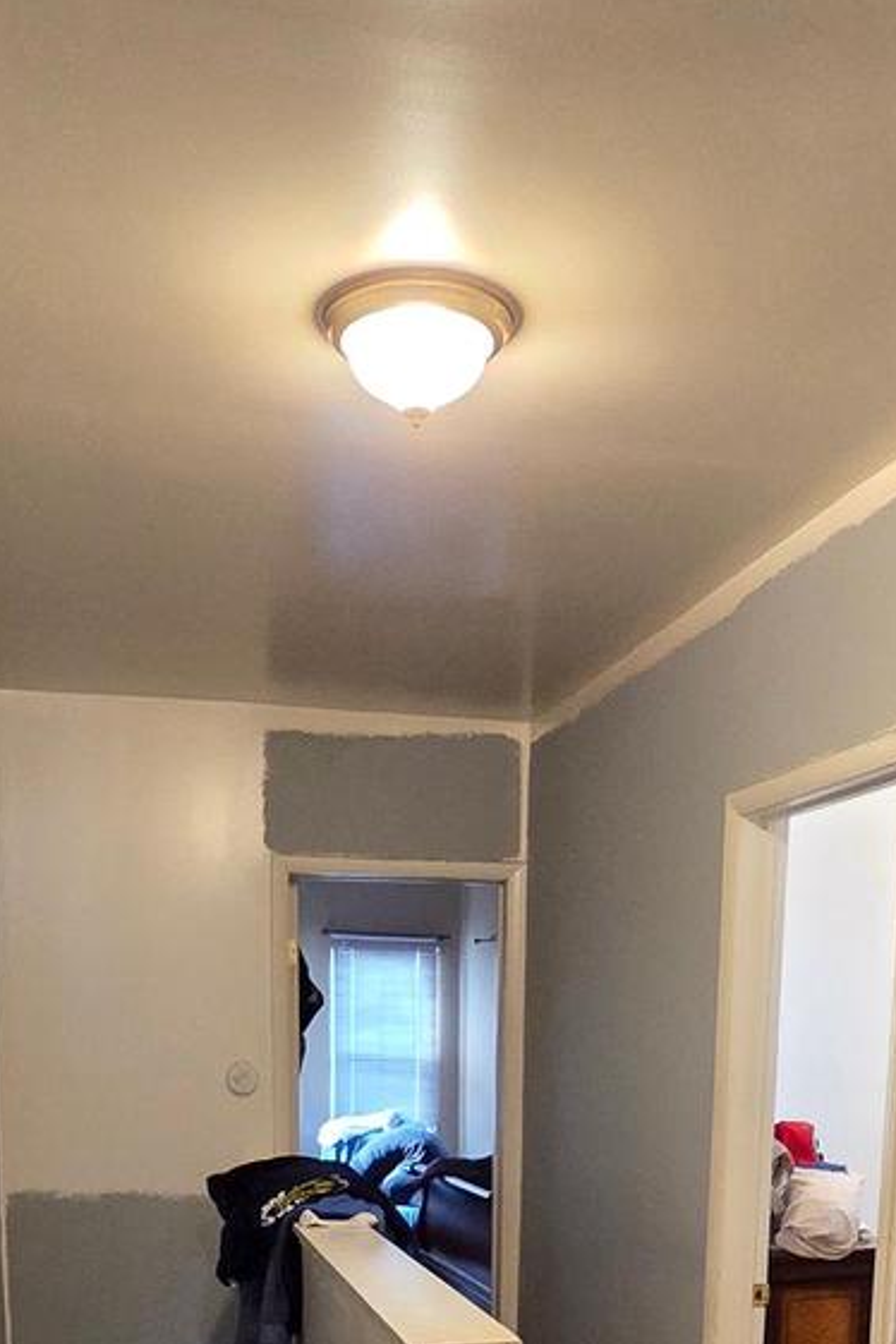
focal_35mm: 37
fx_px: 1381
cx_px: 369
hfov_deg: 35.8
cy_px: 1322
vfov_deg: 44.6
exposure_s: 1/60
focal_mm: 2.2
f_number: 2.2
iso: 640
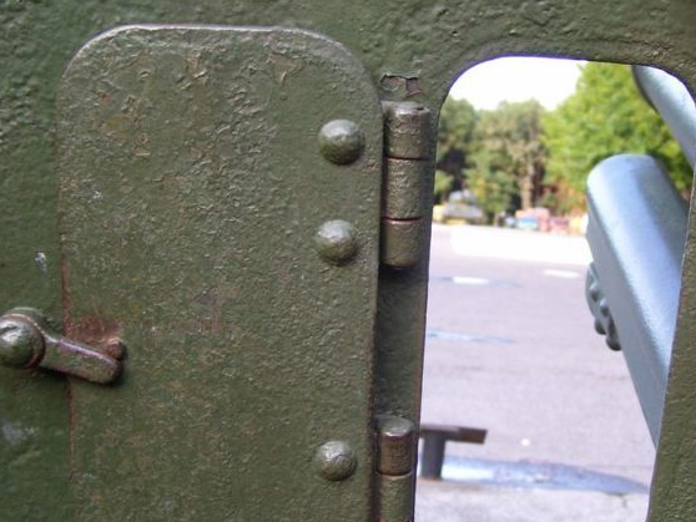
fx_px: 1066
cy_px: 283
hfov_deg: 35.8
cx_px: 471
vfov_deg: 27.5
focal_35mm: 53
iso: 80
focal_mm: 6
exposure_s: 1/90
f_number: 2.7
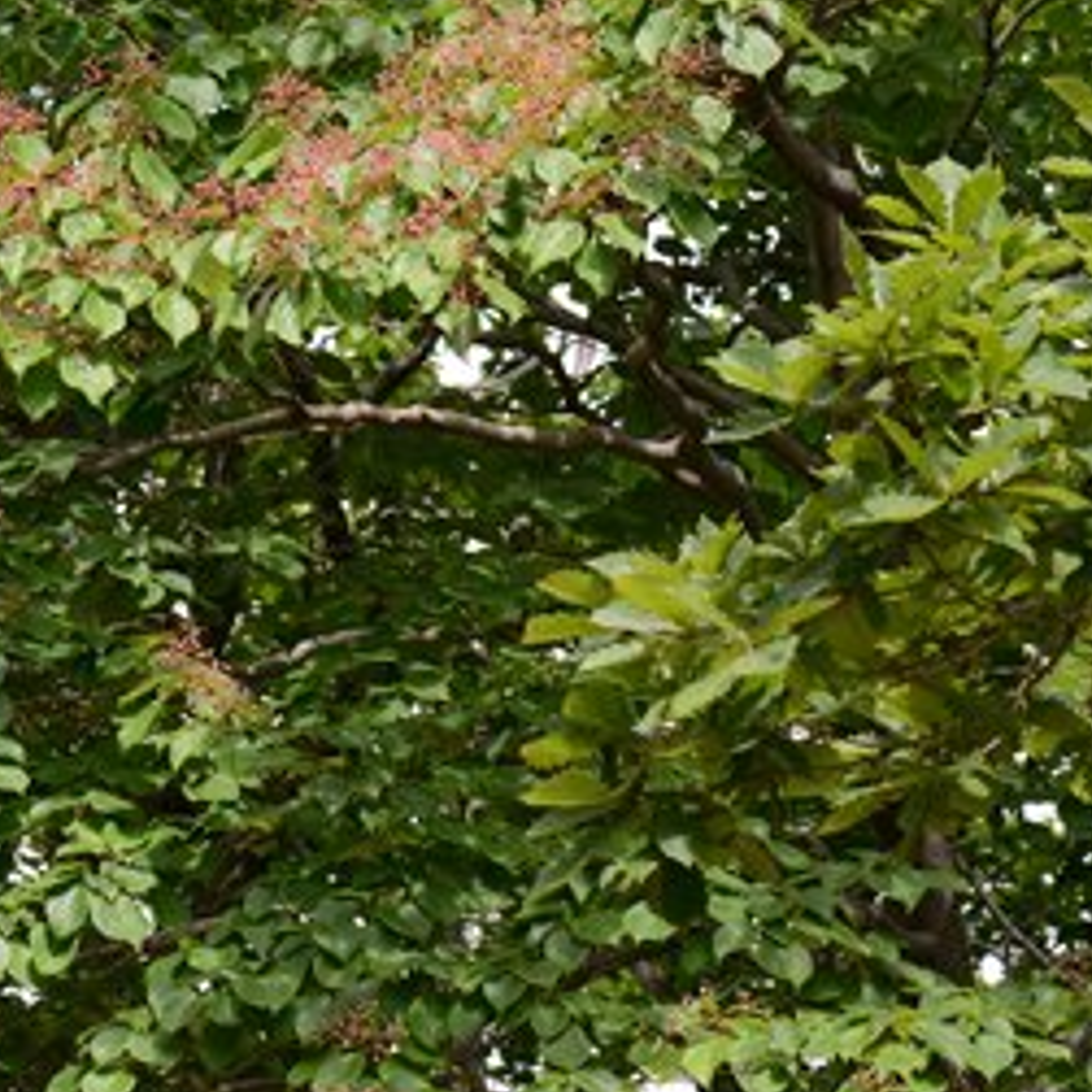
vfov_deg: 8.0
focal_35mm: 218
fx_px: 7780
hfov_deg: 8.0
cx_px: -126
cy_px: 348
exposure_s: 1/400
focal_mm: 105
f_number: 10
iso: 640
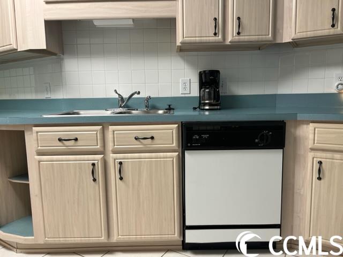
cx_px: 172
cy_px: 128
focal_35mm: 26
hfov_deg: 67.3
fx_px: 258
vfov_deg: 53.1
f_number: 1.6
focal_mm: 5.1
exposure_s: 1/120
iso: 125
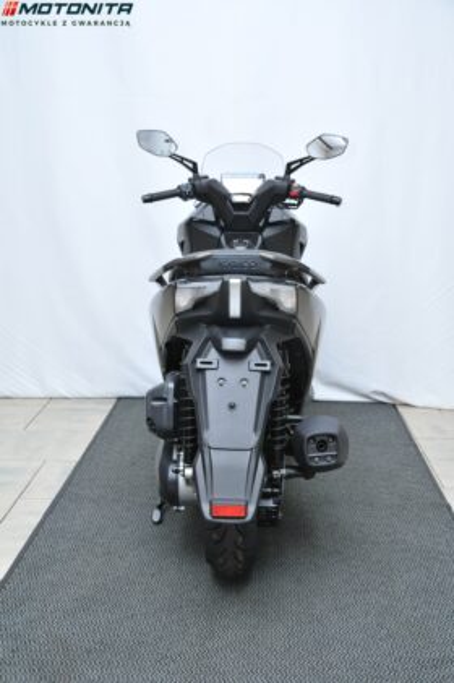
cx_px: 227
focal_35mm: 48
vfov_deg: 41.1
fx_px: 909
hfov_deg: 28.0
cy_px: 342
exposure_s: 1/60
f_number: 9
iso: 2000
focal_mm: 48
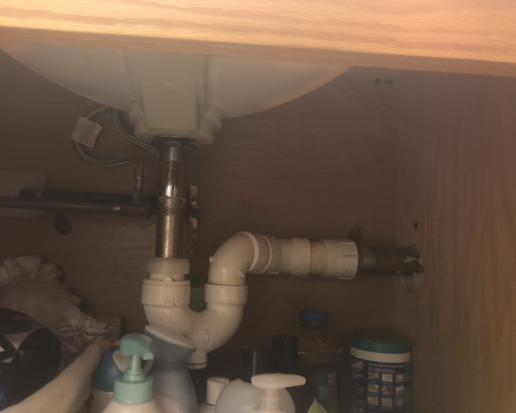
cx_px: 234
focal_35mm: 30
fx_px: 458
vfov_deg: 48.5
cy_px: 204
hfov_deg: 58.7
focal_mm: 3.99
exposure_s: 1/4
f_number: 1.8
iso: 100
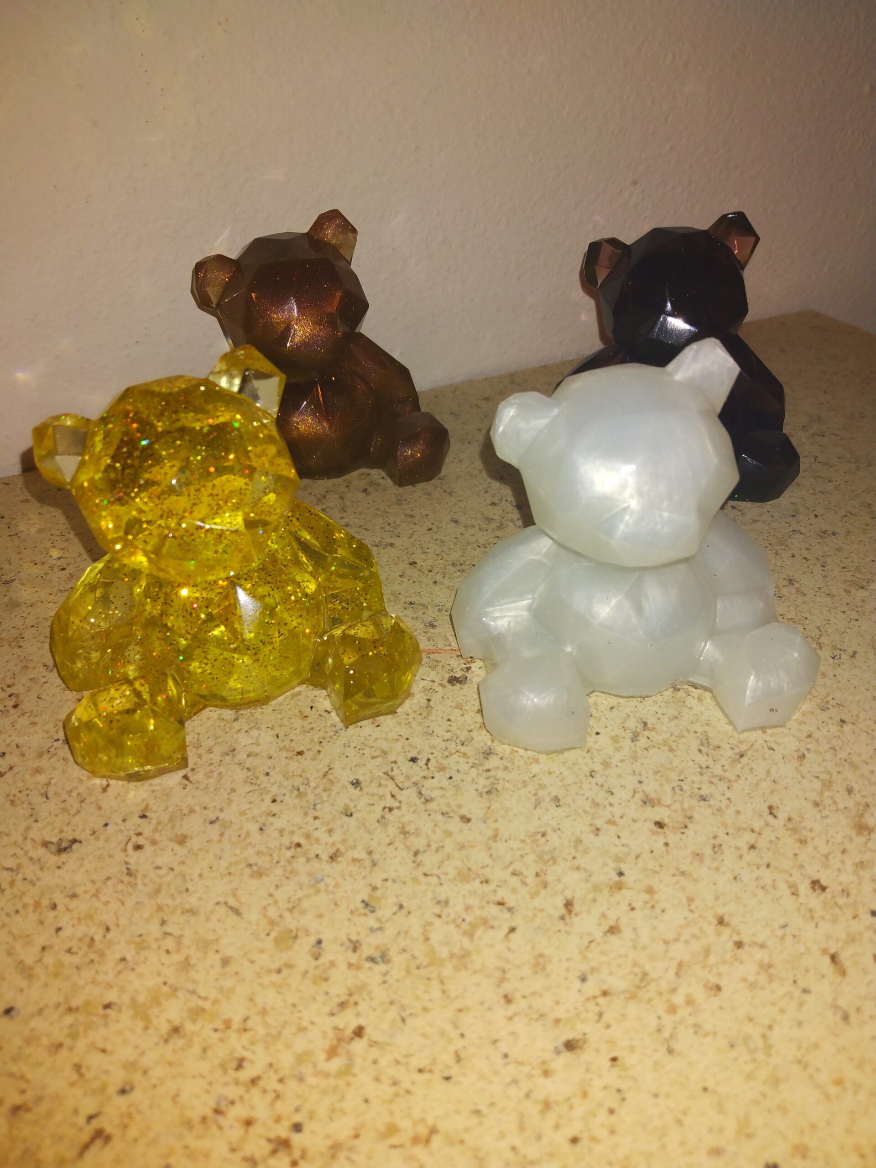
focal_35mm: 20
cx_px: 438
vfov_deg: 81.7
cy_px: 584
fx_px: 675
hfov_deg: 66.0
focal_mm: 3.54
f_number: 2
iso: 100
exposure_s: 1/141
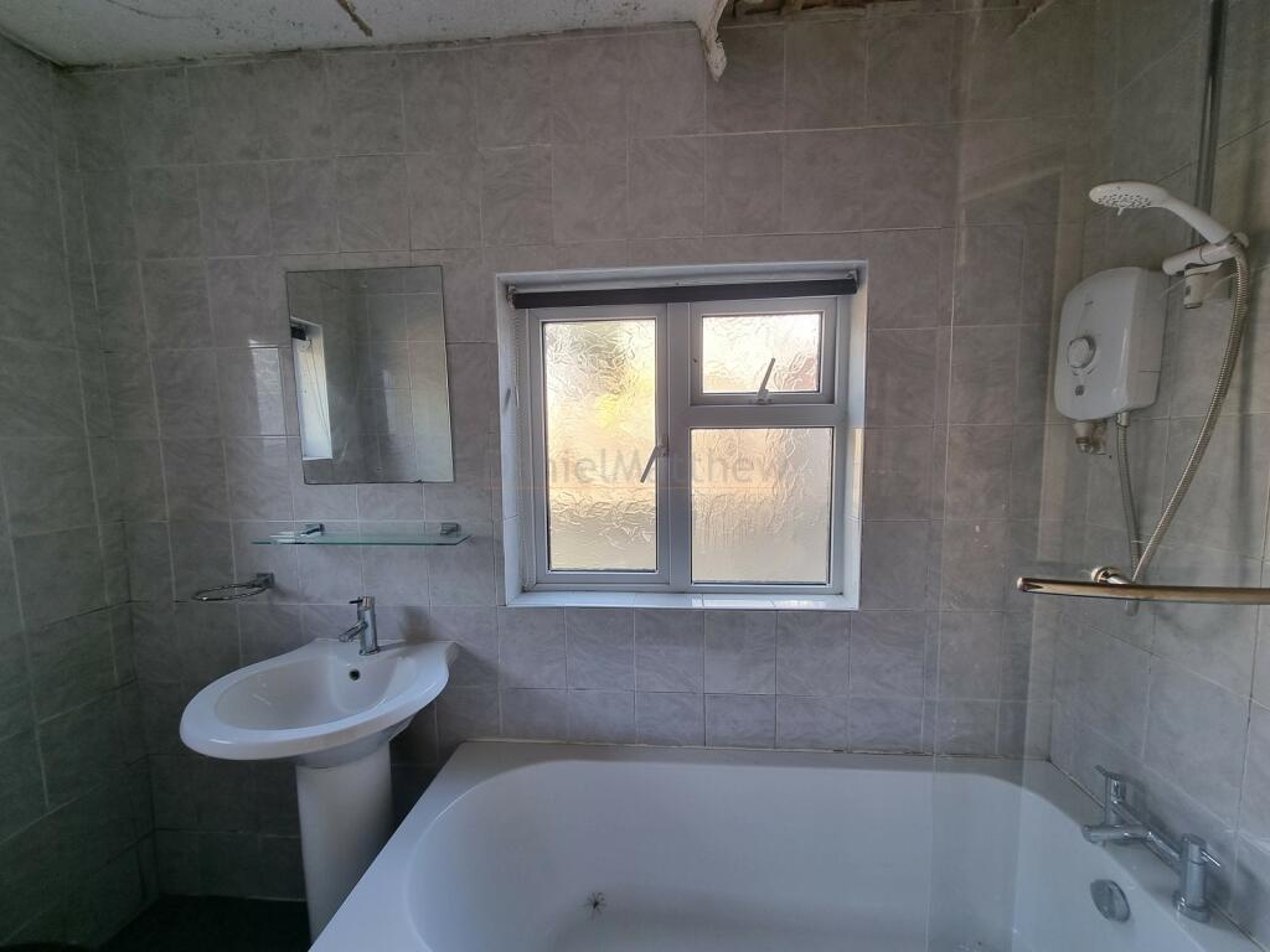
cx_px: 635
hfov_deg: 106.2
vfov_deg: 89.9
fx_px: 477
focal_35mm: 13
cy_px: 476
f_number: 2.2
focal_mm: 2.2
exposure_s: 1/50
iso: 50
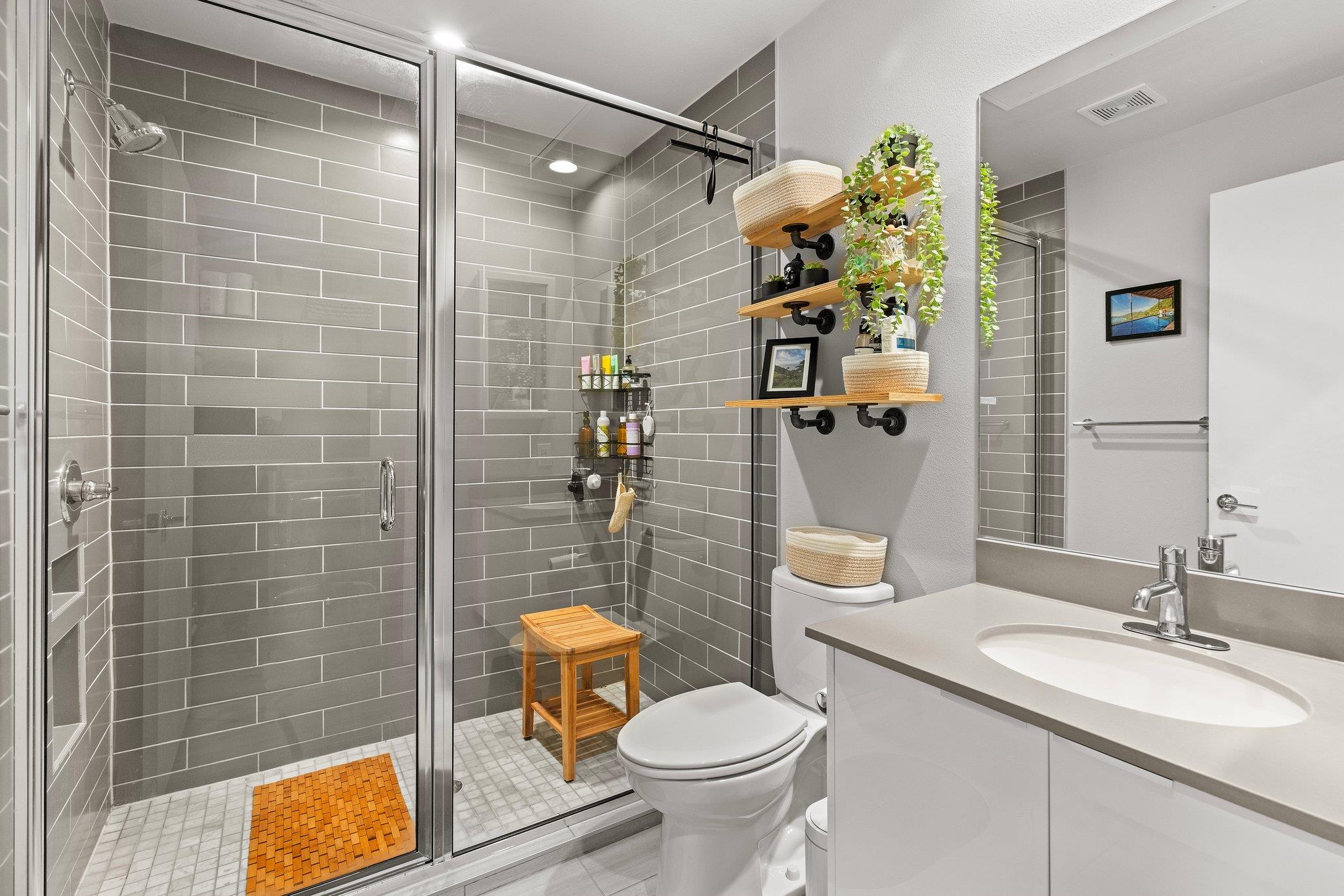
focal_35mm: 16
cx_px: 672
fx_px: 597
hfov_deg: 96.7
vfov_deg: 73.8
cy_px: 448
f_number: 9
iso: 1000
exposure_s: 1/2.5
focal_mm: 16
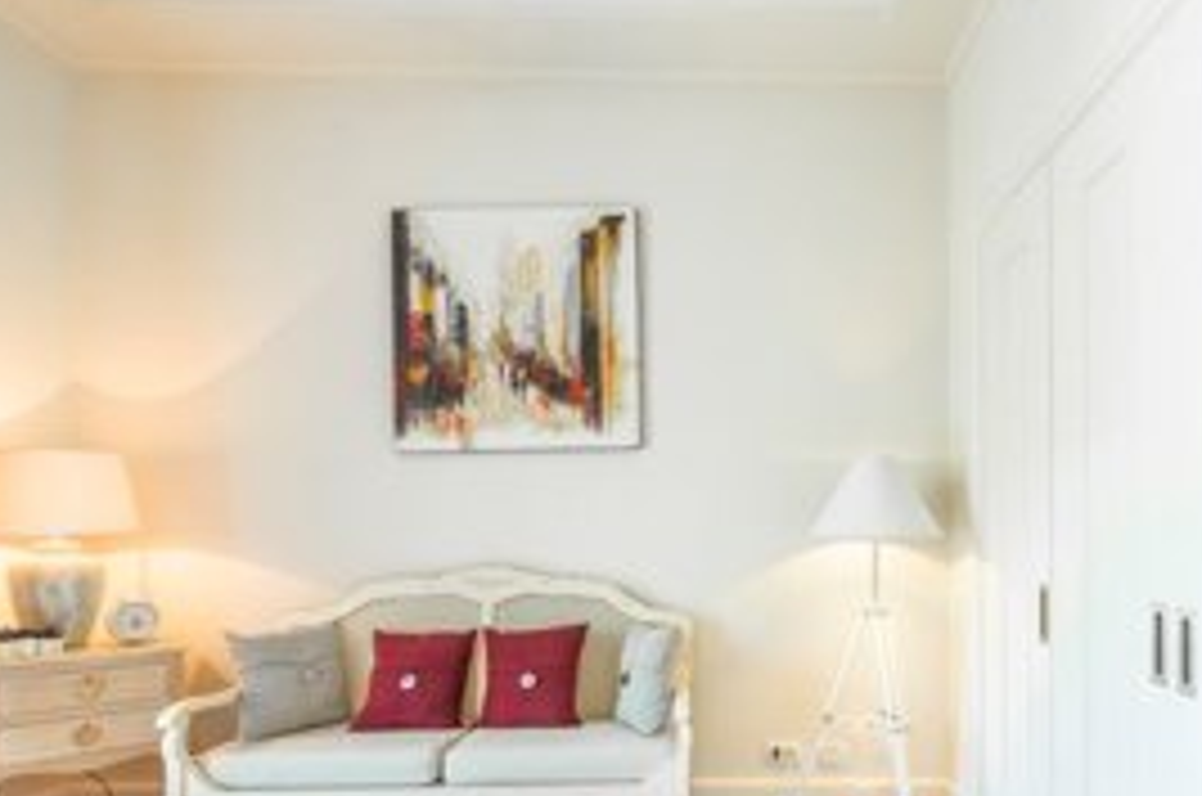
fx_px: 700
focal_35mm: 21
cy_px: 549
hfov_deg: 78.7
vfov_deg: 57.6
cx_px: 801
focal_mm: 14
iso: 100
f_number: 5.6
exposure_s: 1/2
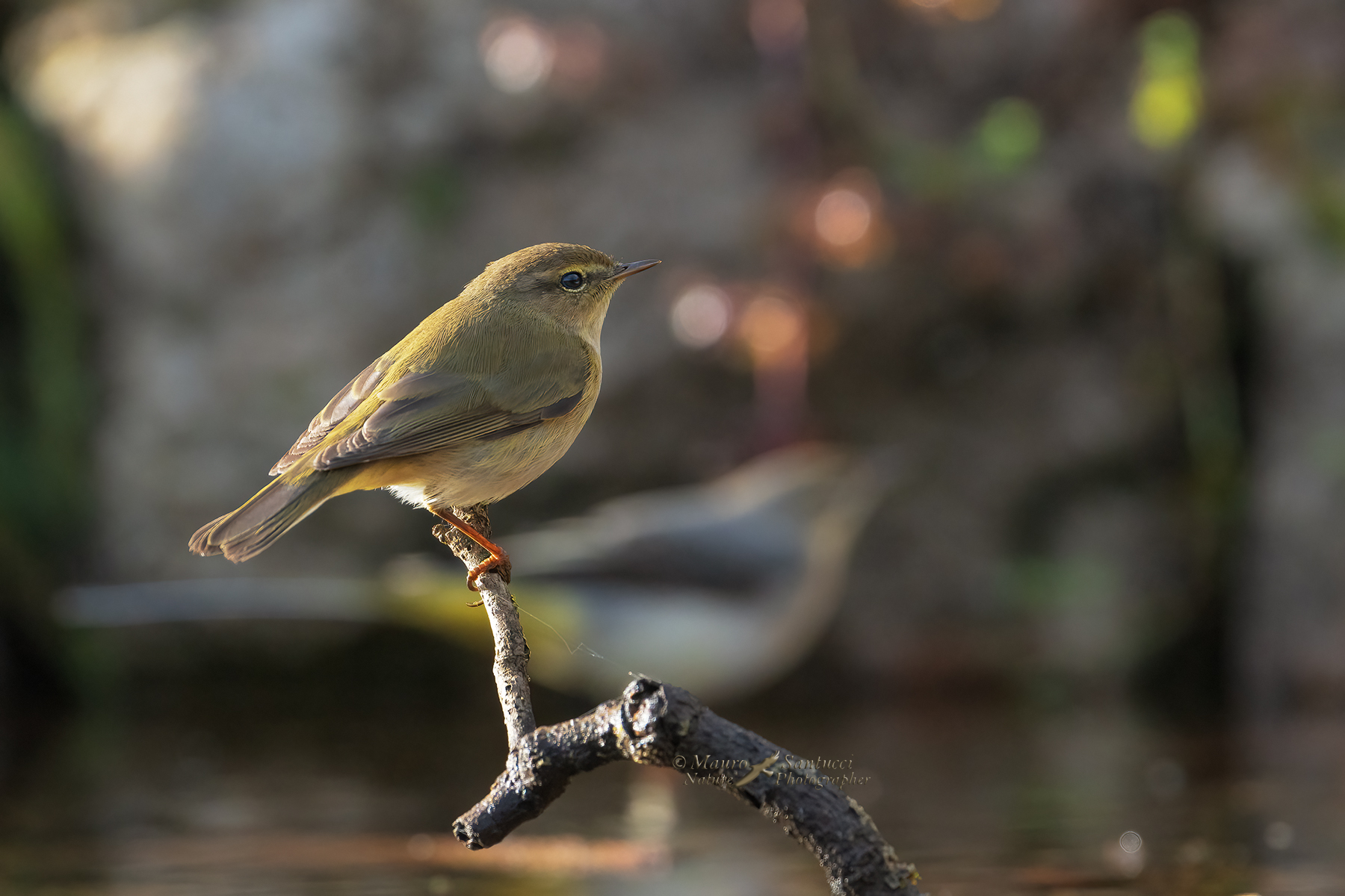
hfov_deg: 2.3
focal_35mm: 900
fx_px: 33622
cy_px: 448
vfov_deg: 1.5
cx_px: 672
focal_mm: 600
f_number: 8
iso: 2500
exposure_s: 1/1600
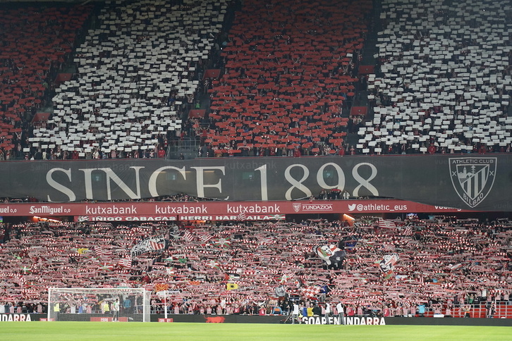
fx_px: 1493
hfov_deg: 19.5
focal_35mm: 105
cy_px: 170
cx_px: 256
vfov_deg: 13.0
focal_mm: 105
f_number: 4
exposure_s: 1/500
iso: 2500
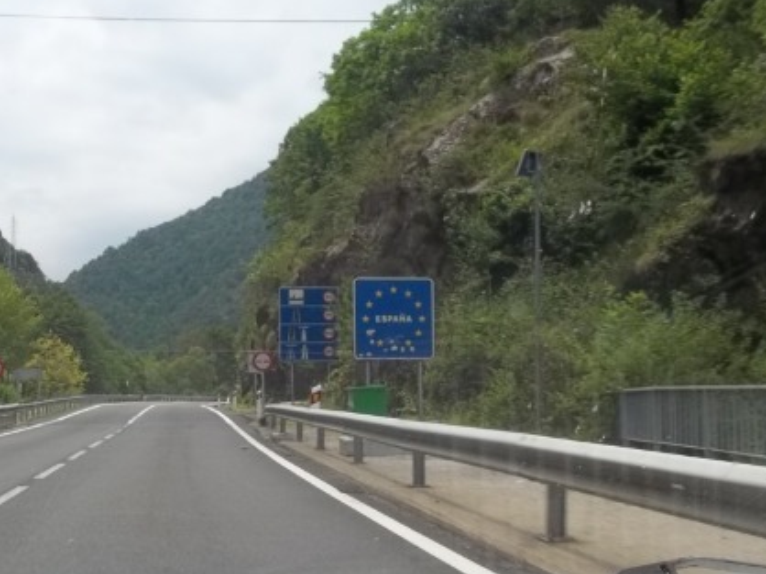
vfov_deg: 29.5
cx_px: 323
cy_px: 376
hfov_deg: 38.8
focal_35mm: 49
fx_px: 1084
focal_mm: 5.7
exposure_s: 1/100
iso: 64
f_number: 8.8
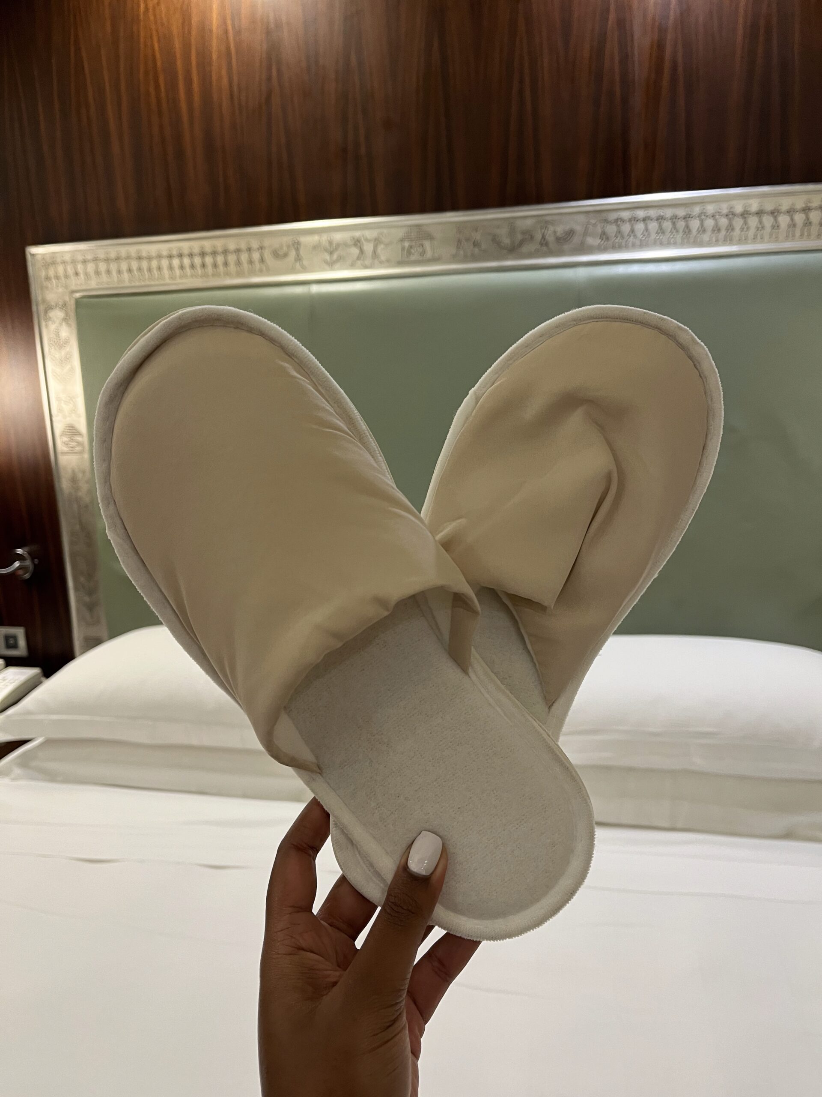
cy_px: 548
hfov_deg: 53.1
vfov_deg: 67.3
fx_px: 823
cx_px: 411
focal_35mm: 26
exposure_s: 1/50
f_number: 1.6
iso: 160
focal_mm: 5.1
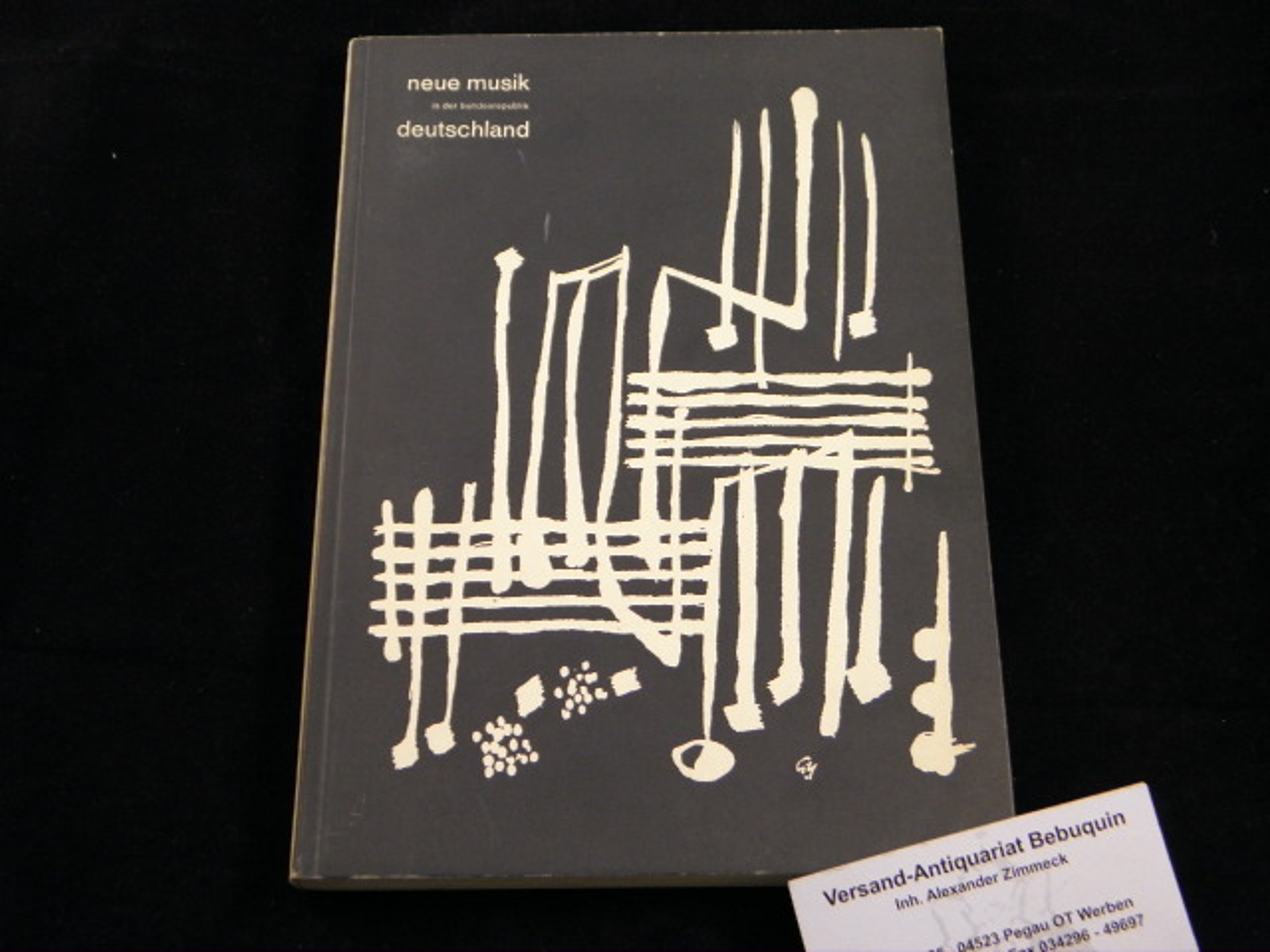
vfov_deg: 30.9
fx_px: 1724
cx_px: 635
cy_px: 476
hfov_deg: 40.4
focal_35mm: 47
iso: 160
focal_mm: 8.6
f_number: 3.9
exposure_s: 1/40
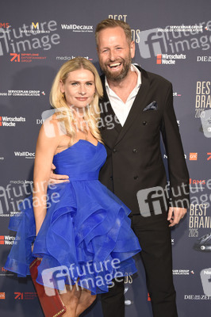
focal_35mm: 42
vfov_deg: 46.4
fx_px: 370
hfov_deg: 31.8
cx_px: 106
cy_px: 158
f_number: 7.1
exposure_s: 1/200
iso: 1250
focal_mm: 42
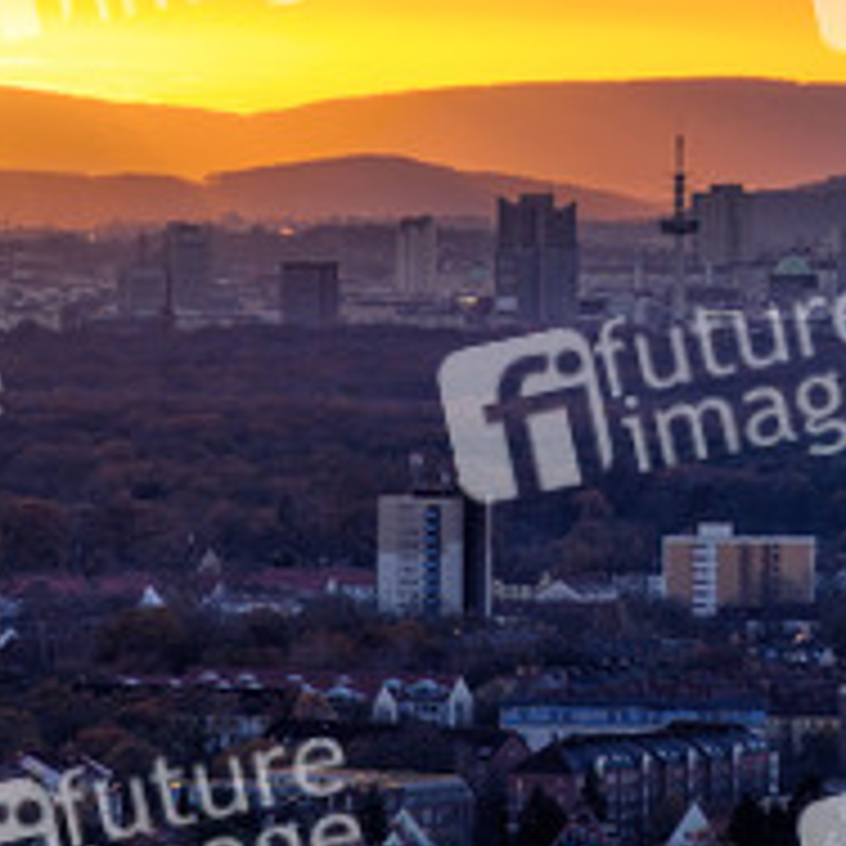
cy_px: 171
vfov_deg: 5.8
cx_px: 261
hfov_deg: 5.8
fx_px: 8378
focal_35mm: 303
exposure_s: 1/40
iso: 100
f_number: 2.8
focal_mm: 40
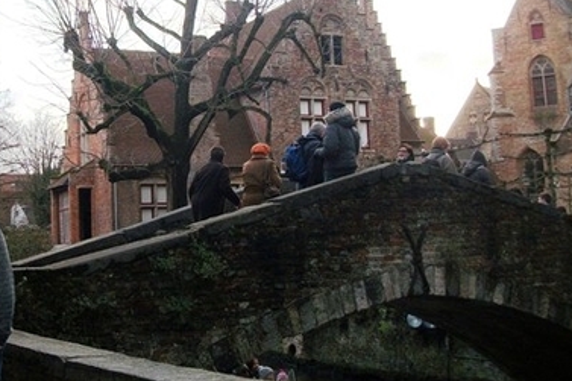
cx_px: 138
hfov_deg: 36.6
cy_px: 114
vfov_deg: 25.3
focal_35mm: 53
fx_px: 842
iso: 80
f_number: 2.9
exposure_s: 1/250
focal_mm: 5.7
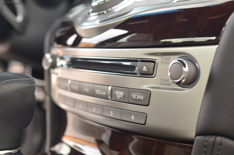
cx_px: 117
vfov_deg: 25.6
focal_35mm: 52
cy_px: 78
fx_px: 341
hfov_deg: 37.9
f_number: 4
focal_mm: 35
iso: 560
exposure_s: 1/125
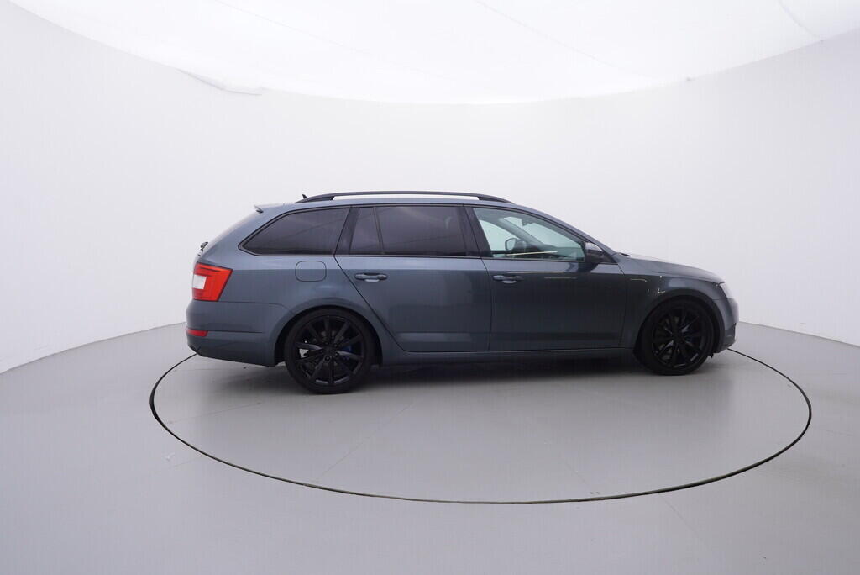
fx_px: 538
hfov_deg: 77.3
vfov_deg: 56.2
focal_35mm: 22
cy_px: 288
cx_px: 430
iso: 200
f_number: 5
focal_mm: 15
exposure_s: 1/80
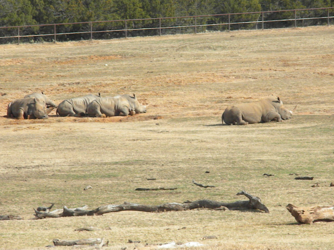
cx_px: 167
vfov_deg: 5.7
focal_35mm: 260
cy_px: 125
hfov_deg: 7.6
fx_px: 2509
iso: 640
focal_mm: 46.2
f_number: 14
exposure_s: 1/289
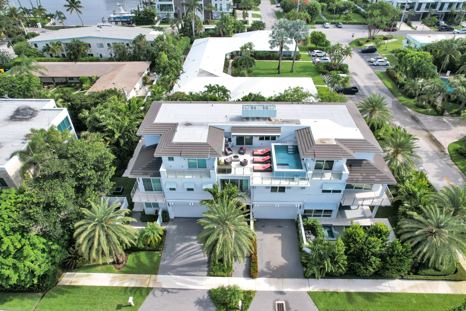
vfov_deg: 57.2
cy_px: 156
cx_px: 233
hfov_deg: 78.6
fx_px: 285
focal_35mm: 22
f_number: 2.8
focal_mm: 8.38
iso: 110
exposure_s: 1/1250
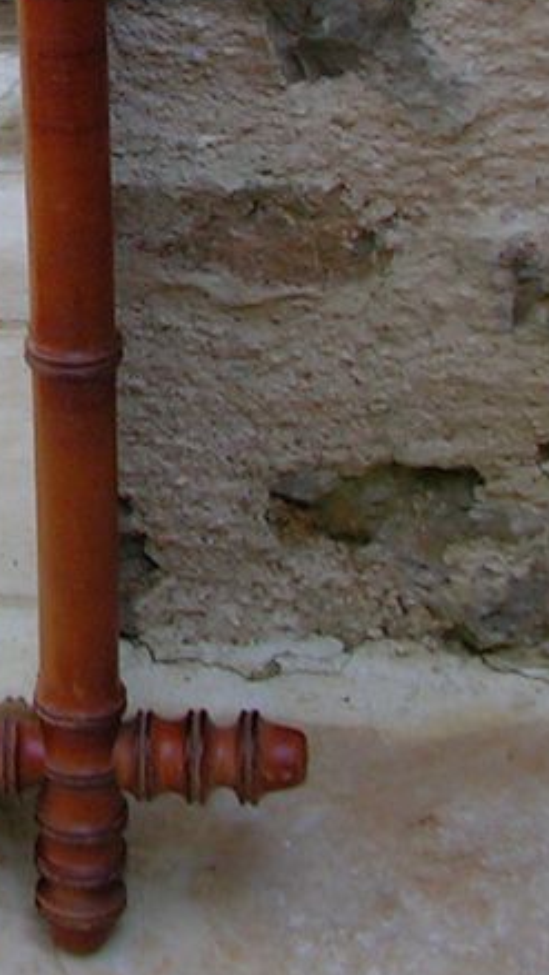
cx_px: -309
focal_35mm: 119
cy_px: -46
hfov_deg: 9.8
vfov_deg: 17.5
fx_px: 3079
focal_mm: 6
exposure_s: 1/40
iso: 80
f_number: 3.2
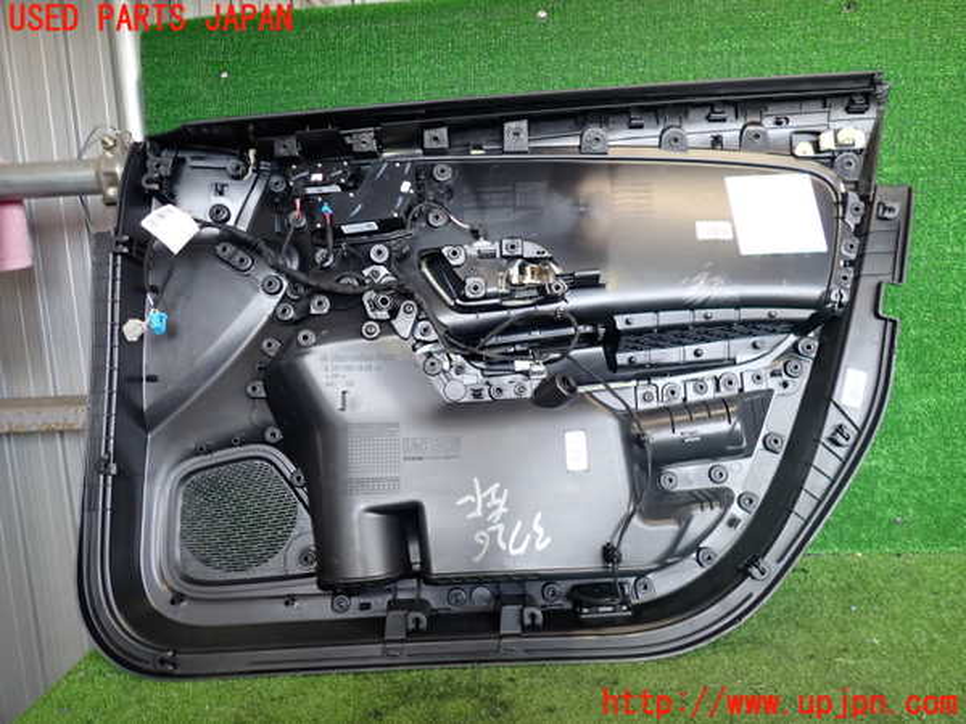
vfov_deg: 54.9
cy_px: 362
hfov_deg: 69.4
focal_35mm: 25
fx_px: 698
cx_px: 483
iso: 200
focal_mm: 4.5
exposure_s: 1/80
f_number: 2
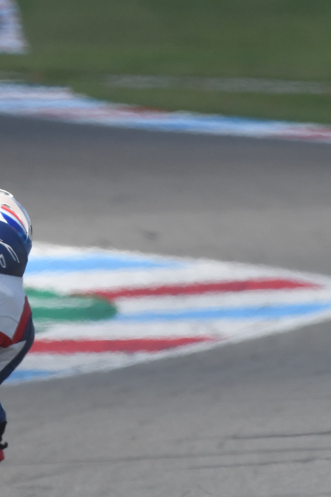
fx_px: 34457
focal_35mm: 2499
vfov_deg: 0.8
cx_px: -27
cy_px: 113
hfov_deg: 0.6
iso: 400
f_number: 16
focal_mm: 600
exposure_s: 1/500
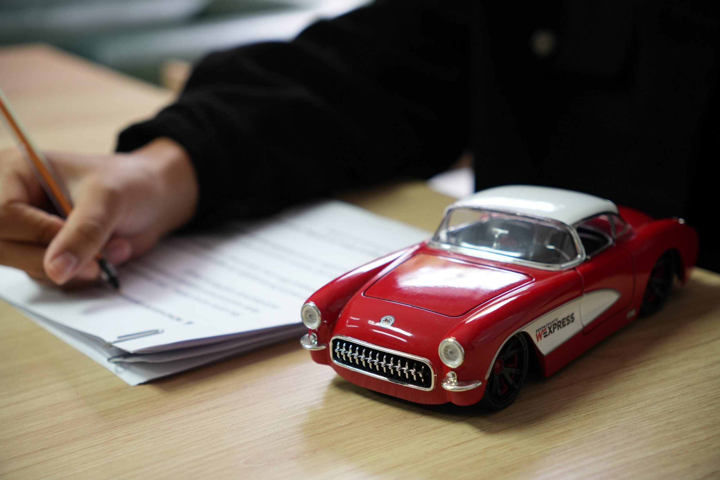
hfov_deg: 34.8
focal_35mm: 57
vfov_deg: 23.6
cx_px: 360
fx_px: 1149
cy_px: 240
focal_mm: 38.3
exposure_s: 1/100
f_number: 3.5
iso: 640
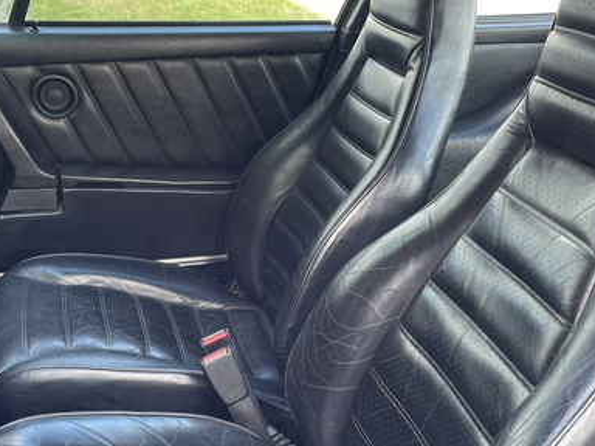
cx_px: 263
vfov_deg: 27.9
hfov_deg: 36.8
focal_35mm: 52
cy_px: 285
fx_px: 894
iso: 80
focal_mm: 4.2
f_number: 1.6
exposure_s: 1/121
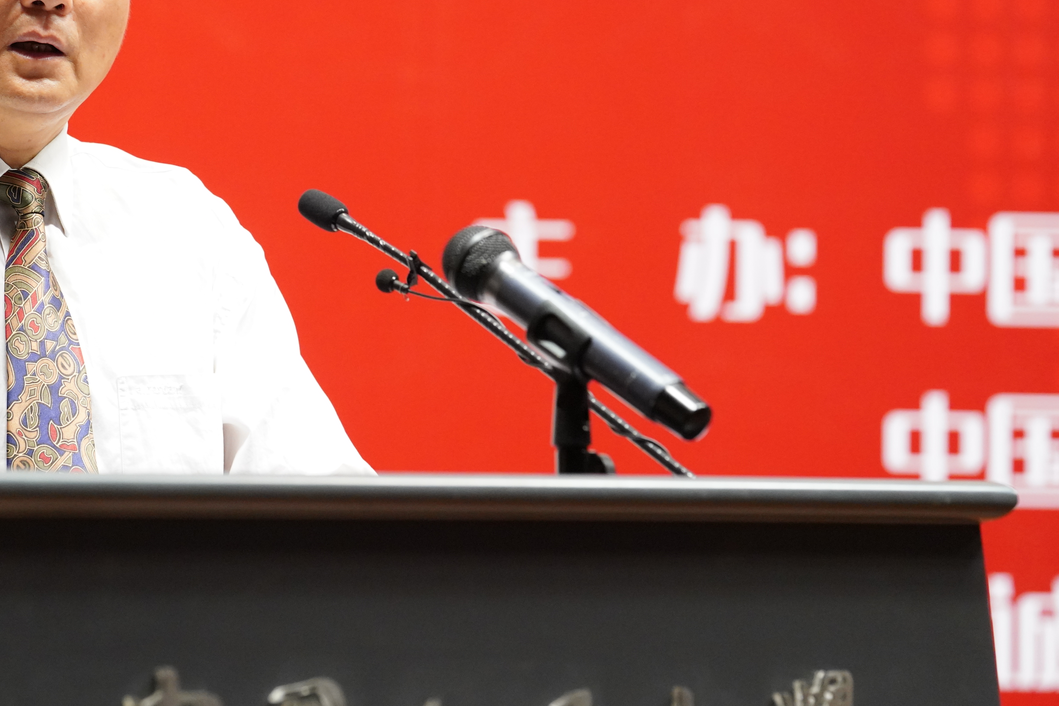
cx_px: 194
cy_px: 224
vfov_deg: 4.9
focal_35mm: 281
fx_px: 8267
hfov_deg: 7.3
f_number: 4
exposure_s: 1/100
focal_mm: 164
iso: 4000
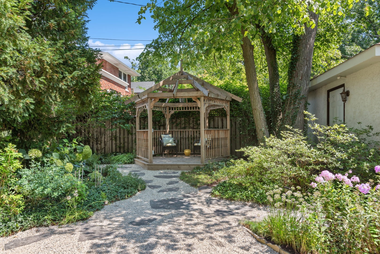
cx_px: 190
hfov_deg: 76.1
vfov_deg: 55.1
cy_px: 127
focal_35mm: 23
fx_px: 243
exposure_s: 1/100
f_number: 9
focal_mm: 23
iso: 200
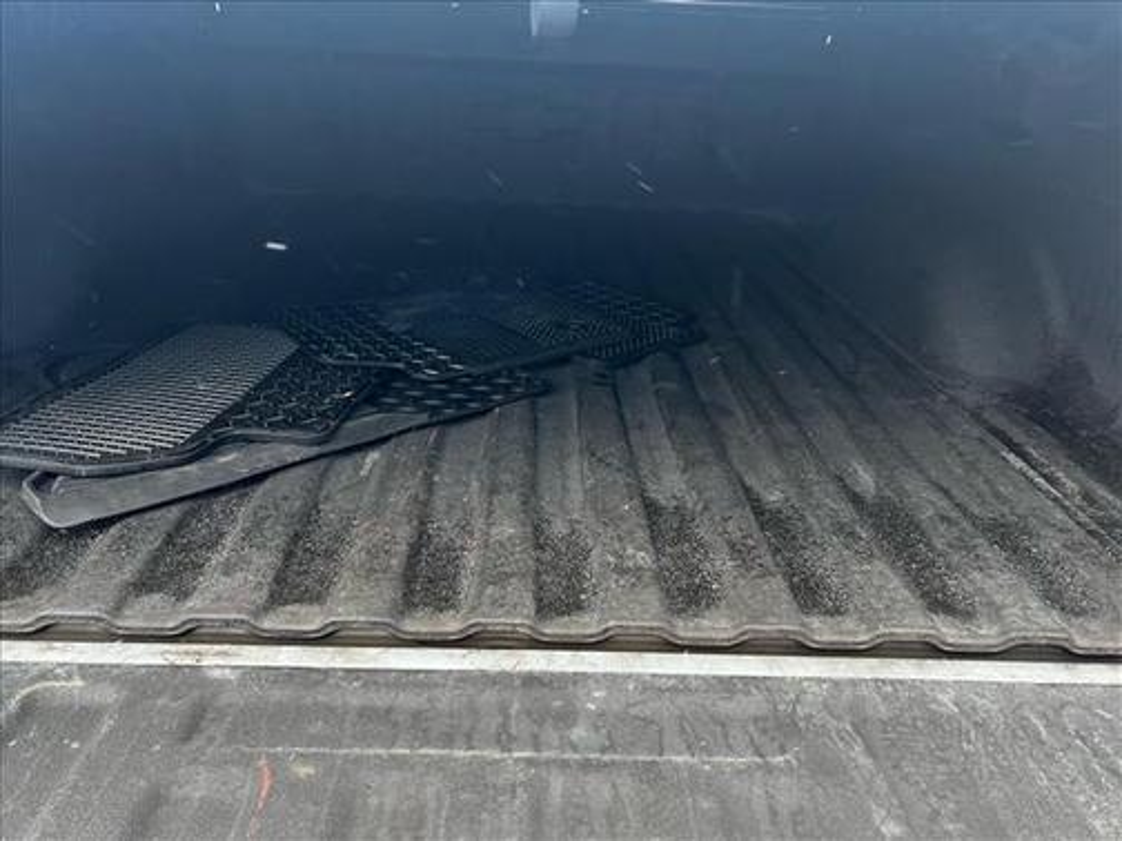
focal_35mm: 26
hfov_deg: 67.3
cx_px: 561
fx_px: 843
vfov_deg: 53.1
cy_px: 420
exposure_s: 1/121
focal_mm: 5.7
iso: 125
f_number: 1.5
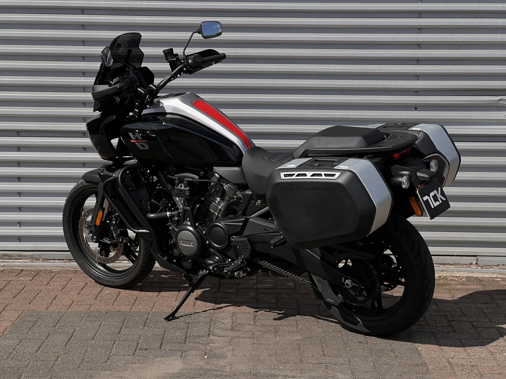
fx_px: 1126
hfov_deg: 25.3
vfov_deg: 19.1
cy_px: 190
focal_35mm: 77
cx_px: 253
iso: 32
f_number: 2.8
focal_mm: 9
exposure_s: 1/1143
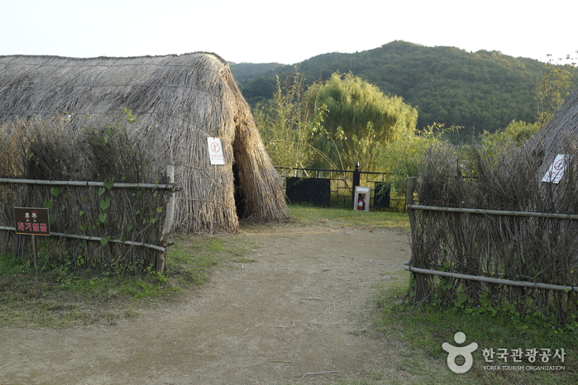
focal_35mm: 35
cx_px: 289
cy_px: 192
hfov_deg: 54.4
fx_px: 562
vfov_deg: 37.9
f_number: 3.2
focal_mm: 35
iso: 100
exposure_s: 1/80
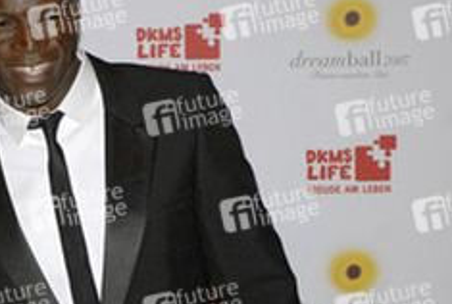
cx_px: 23
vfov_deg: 6.9
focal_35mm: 200
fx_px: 2518
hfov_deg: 10.2
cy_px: 162
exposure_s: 1/125
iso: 400
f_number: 5
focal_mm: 70
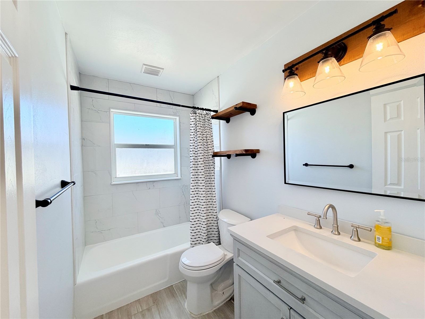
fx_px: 172
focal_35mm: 14
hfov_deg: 102.1
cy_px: 160
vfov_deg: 85.7
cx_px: 212
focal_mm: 2.22
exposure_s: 1/120
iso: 64
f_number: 2.2
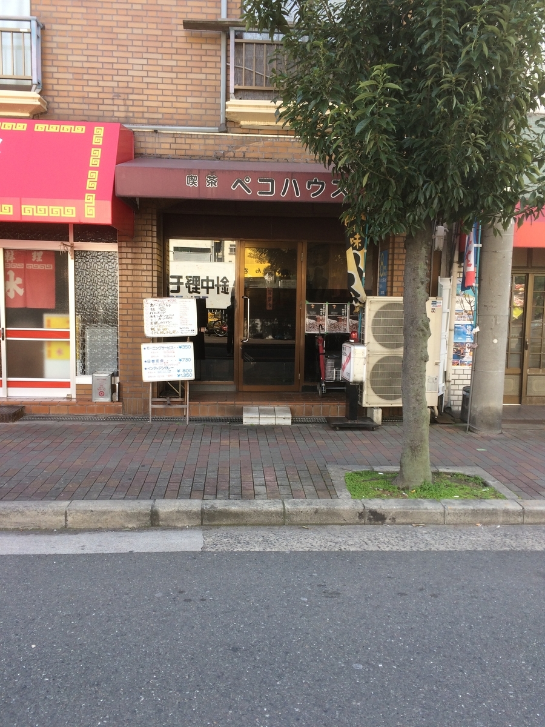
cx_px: 272
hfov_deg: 48.2
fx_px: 609
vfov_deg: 61.7
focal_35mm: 29
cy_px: 364
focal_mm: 4.15
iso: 32
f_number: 2.2
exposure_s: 1/181
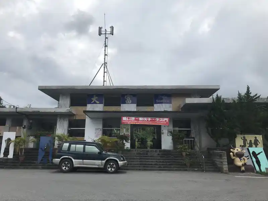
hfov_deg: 63.4
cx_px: 134
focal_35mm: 28
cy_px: 100
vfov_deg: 49.7
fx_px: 217
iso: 20
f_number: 1.8
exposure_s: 1/3546
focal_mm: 3.99
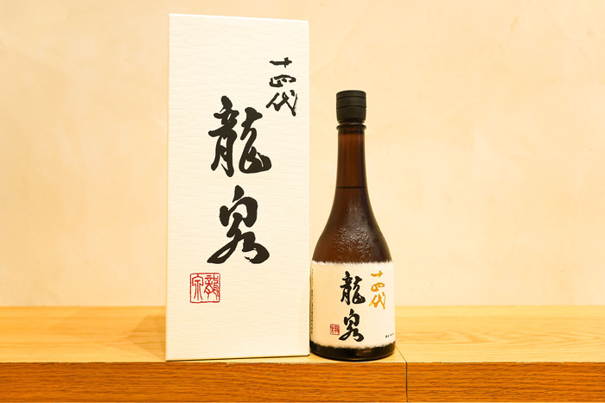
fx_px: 471
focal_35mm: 28
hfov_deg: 65.5
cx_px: 302
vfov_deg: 46.4
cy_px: 202
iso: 1600
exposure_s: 1/100
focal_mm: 28
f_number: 4.5
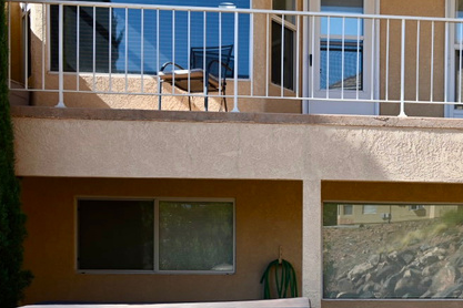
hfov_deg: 32.5
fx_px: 759
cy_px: 261
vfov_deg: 22.6
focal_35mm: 59
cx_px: 401
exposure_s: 1/250
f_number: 5.6
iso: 100
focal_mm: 24
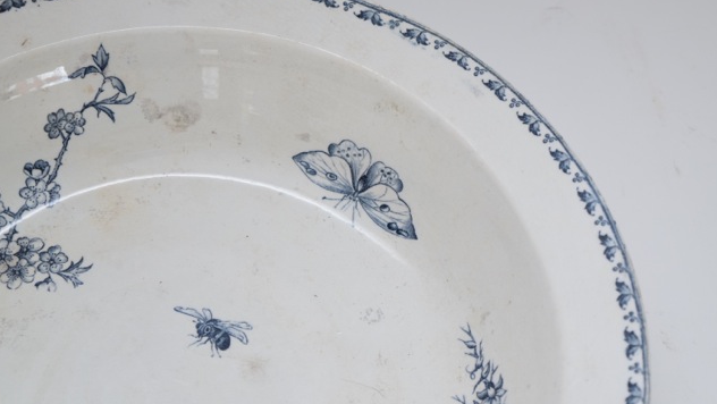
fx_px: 1665
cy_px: 192
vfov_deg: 13.8
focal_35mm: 88
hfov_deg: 24.3
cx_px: 362
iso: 800
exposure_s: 1/125
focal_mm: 55
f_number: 5.6
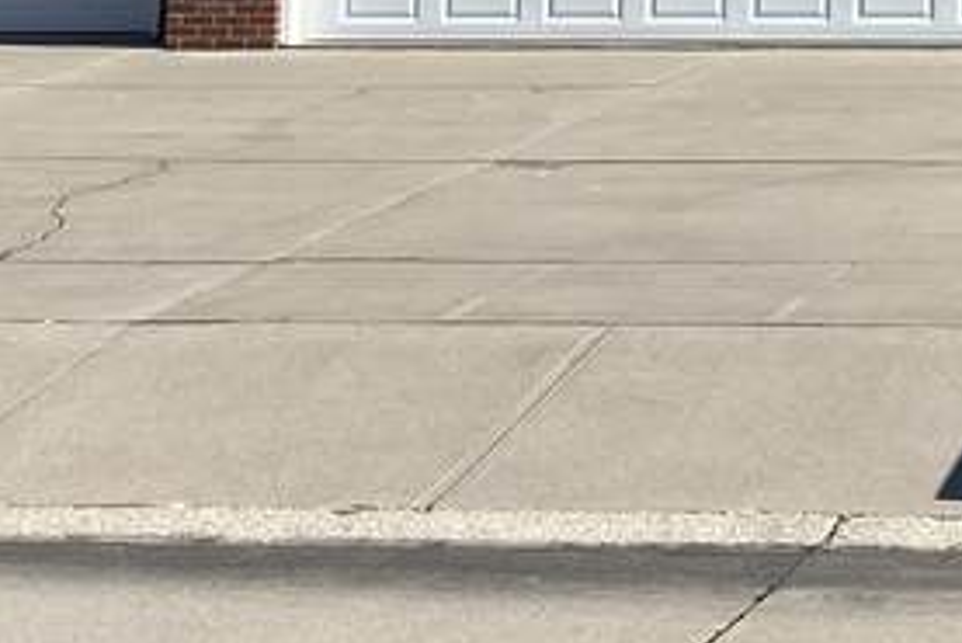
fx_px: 3342
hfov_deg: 15.8
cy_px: -768
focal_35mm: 125
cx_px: 1129
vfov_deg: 9.9
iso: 32
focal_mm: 4.25
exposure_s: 1/3125
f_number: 1.8
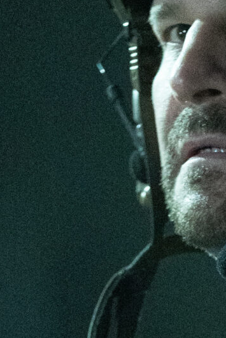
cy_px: 492
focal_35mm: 808
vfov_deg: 2.5
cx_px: 324
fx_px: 7603
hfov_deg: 1.7
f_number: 3.2
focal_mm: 168
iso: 12800
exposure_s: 1/200
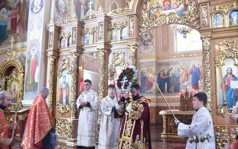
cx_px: 123
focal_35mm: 30
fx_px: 195
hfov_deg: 62.9
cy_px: 82
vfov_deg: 41.8
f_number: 3.5
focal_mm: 18
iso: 720
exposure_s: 1/30
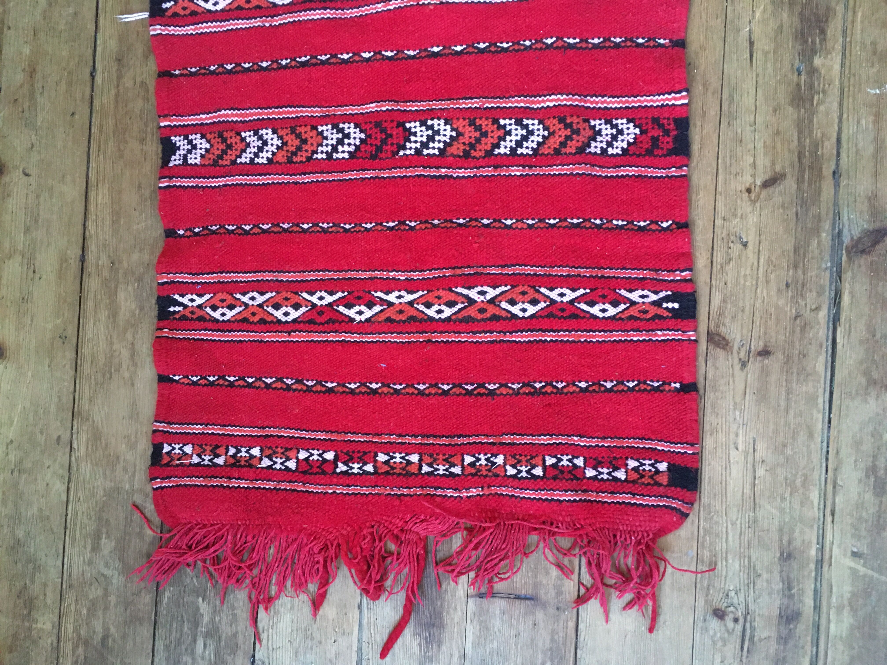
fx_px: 743
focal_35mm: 29
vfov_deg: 48.2
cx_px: 444
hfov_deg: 61.7
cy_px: 332
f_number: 2.2
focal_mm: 4.15
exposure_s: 1/25
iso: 200
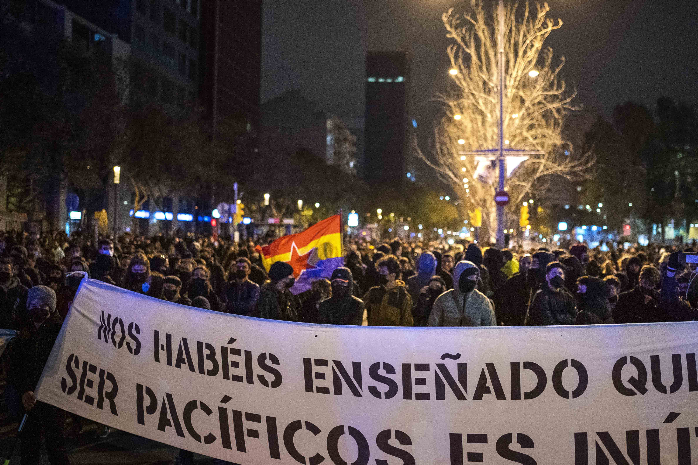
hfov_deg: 44.3
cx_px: 413
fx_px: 853
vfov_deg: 30.5
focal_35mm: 44
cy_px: 210
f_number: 1.8
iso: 6400
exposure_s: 1/250
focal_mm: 35
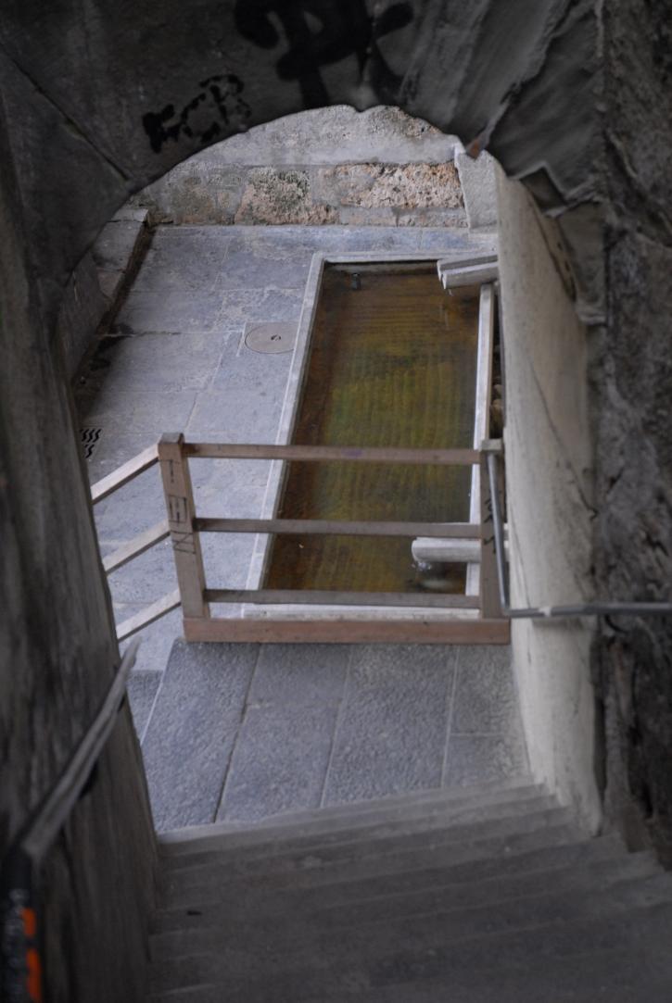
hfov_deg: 19.8
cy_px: 502
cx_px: 336
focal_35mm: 69
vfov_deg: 29.2
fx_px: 1926
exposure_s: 1/60
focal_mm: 46
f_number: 4.5
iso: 500
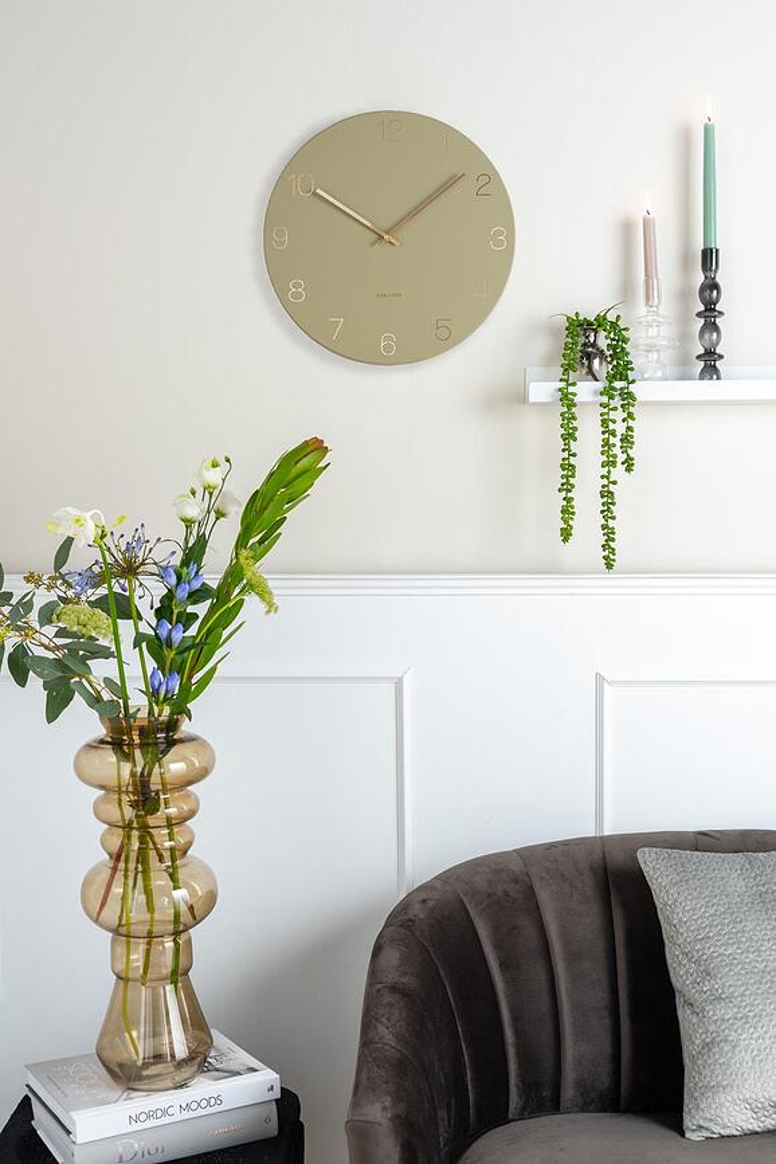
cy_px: 582
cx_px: 388
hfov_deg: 28.1
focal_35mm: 48
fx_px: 1552
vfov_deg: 41.1
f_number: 10
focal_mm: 48
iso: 200
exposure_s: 1/80
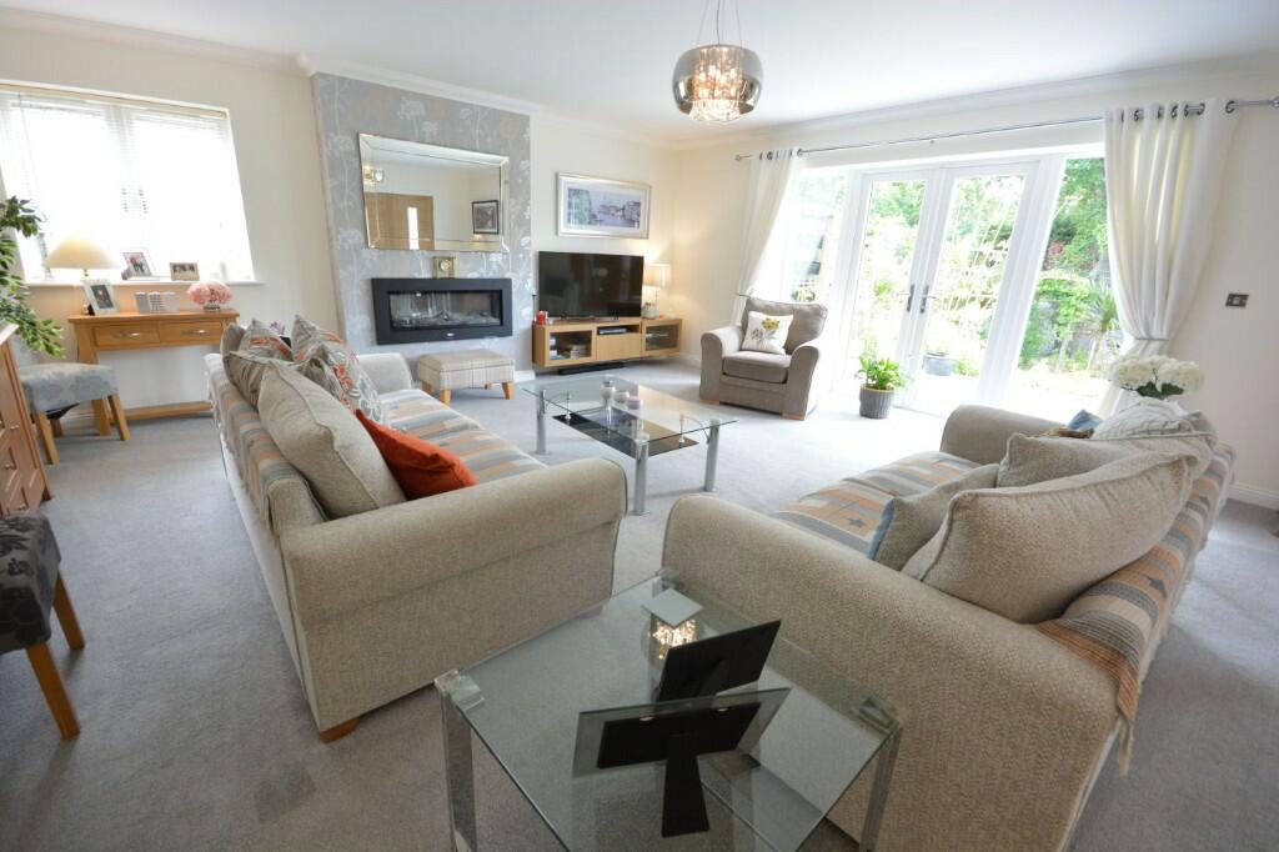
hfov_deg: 100.4
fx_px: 533
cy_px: 426
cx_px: 640
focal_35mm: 15
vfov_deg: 77.3
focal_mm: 10
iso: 400
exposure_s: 1/13
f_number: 8
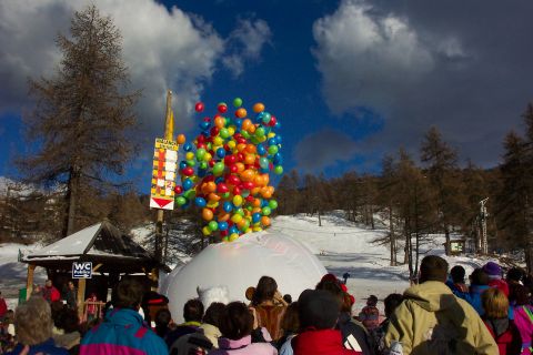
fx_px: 518
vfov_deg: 37.9
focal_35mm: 35
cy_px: 178
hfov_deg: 54.4
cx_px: 266
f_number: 9.5
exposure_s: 1/500
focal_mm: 7.5
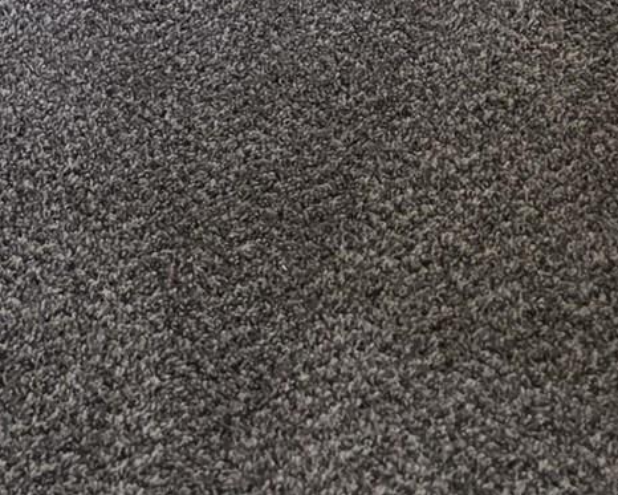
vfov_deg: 11.8
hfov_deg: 16.7
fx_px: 2031
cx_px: -94
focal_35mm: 111
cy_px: -605
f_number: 1.7
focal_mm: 6.3
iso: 160
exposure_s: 1/180
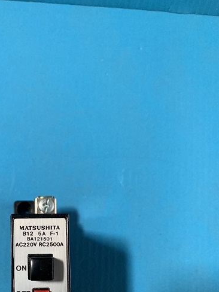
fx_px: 363
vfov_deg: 42.1
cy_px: 230
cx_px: 45
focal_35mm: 43
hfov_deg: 32.7
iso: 320
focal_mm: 4.25
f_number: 1.8
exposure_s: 1/60
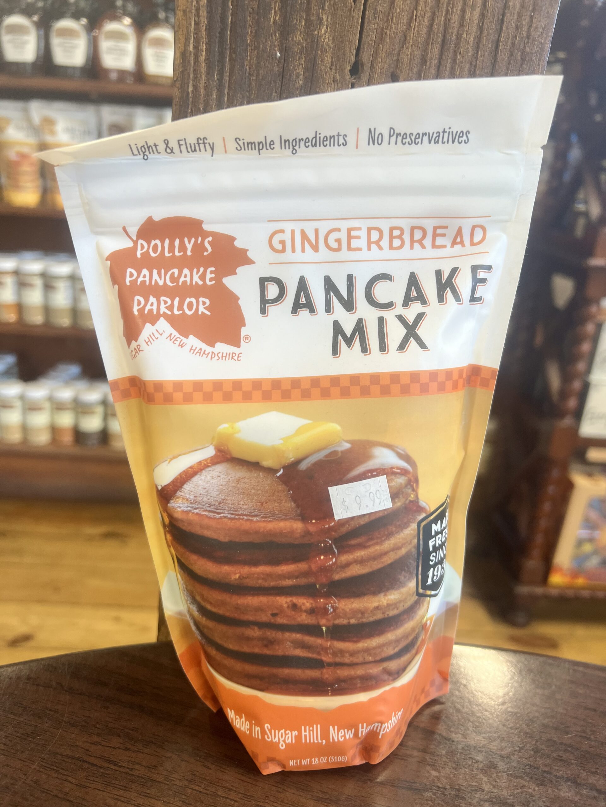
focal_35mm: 26
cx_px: 303
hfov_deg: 53.1
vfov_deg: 67.3
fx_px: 607
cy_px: 404
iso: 64
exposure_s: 1/60
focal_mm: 5.7
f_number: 1.5
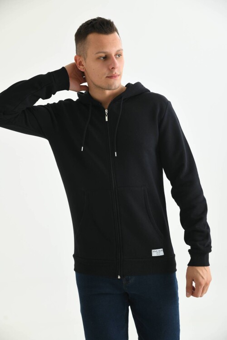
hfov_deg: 24.2
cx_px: 114
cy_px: 170
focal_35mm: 56
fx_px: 530
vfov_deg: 35.6
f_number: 5.6
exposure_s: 1/125
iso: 160
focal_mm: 56
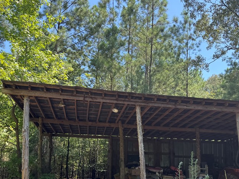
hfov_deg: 47.5
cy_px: 135
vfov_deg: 36.0
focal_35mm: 39
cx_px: 147
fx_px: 269
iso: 80
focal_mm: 6.76
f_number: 1.78
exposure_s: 1/567
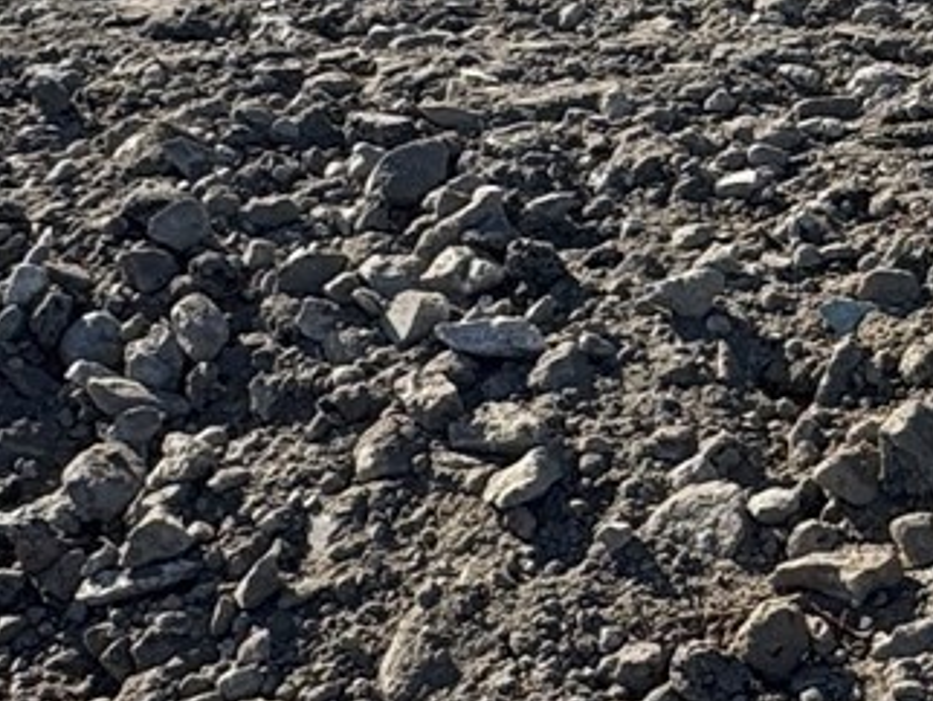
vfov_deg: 16.5
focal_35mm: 89
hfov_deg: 20.4
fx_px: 2401
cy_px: 107
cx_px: 1153
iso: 40
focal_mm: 2.22
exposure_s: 1/868
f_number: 2.2
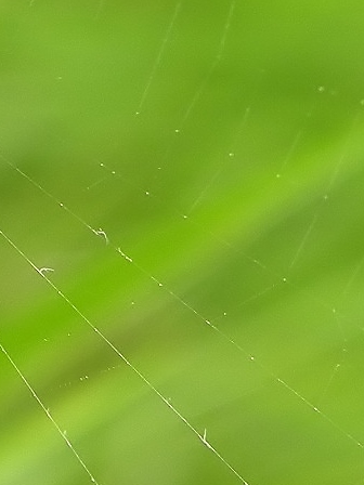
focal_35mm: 308
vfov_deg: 6.4
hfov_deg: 4.8
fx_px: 4318
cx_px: -162
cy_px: -45
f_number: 4
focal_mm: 17.9
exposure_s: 1/90
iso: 64
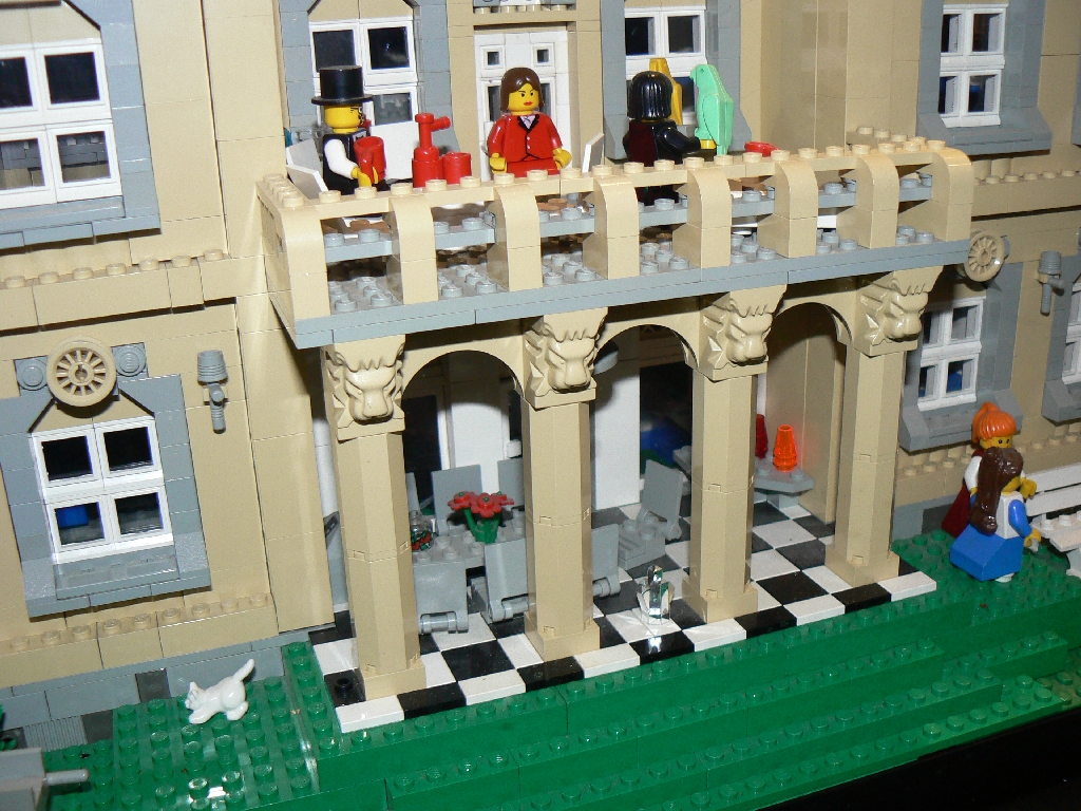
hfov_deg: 51.4
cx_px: 540
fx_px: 1124
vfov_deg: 39.7
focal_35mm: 36
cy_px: 406
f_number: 2.8
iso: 100
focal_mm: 6
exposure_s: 1/30
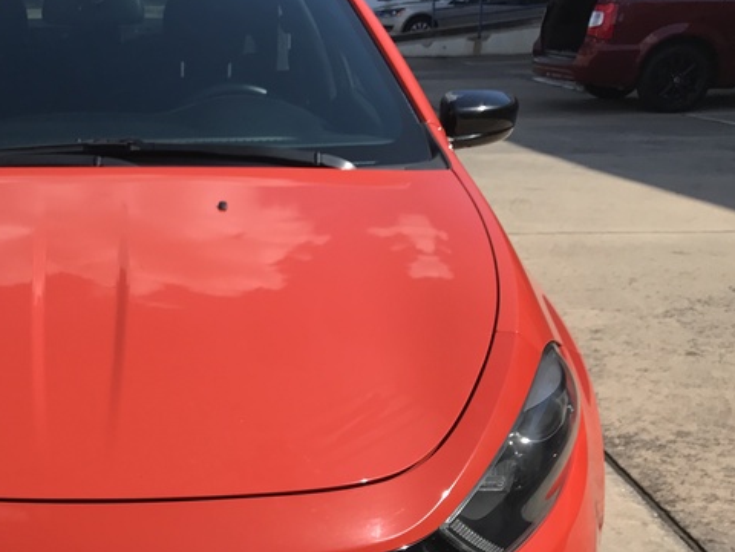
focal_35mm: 56
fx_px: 1189
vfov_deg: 25.7
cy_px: 425
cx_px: 81
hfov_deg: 32.7
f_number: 1.8
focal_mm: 3.99
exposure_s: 1/2083
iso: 20
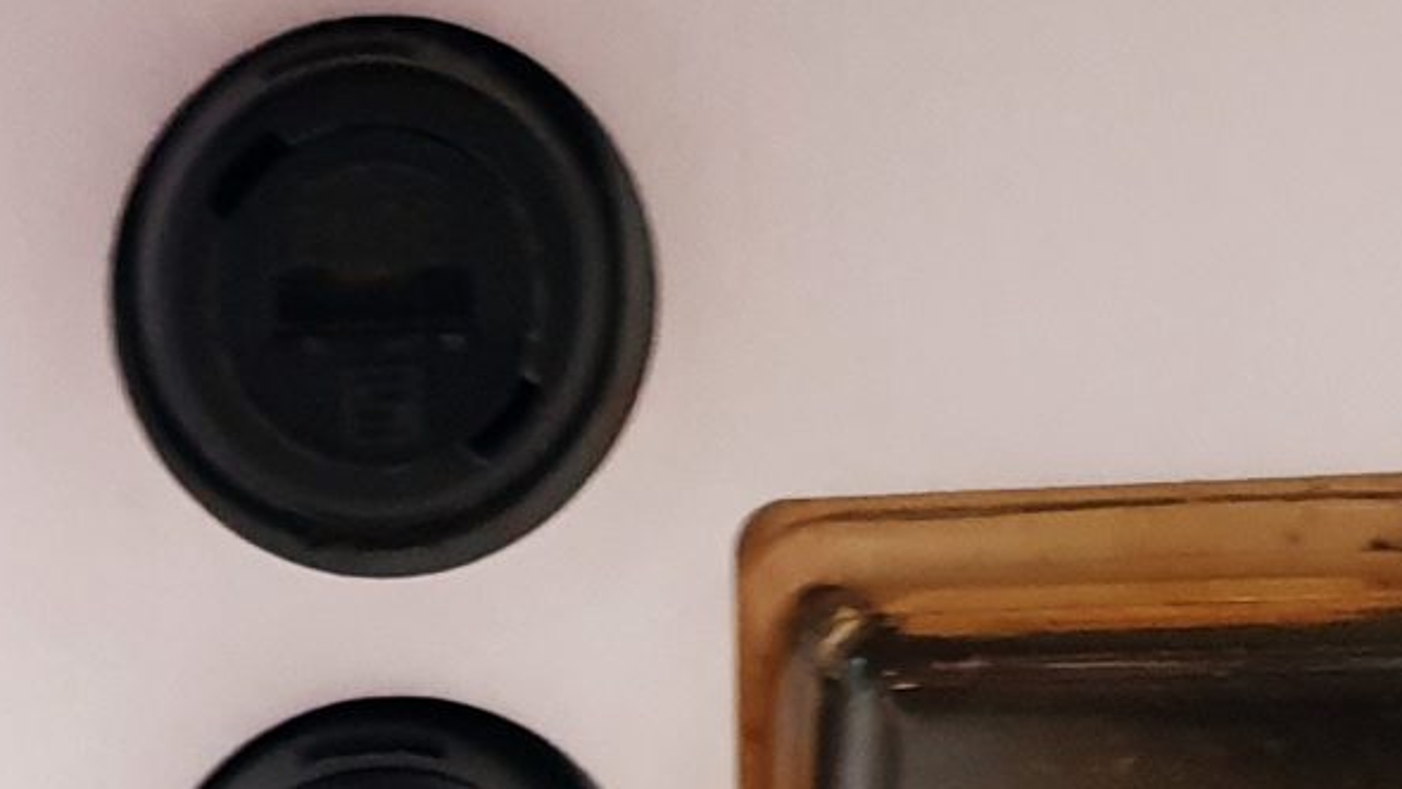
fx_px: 4573
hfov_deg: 17.3
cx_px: 316
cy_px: 1174
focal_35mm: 123
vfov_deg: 9.6
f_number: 1.5
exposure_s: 1/17
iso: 250
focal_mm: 4.3
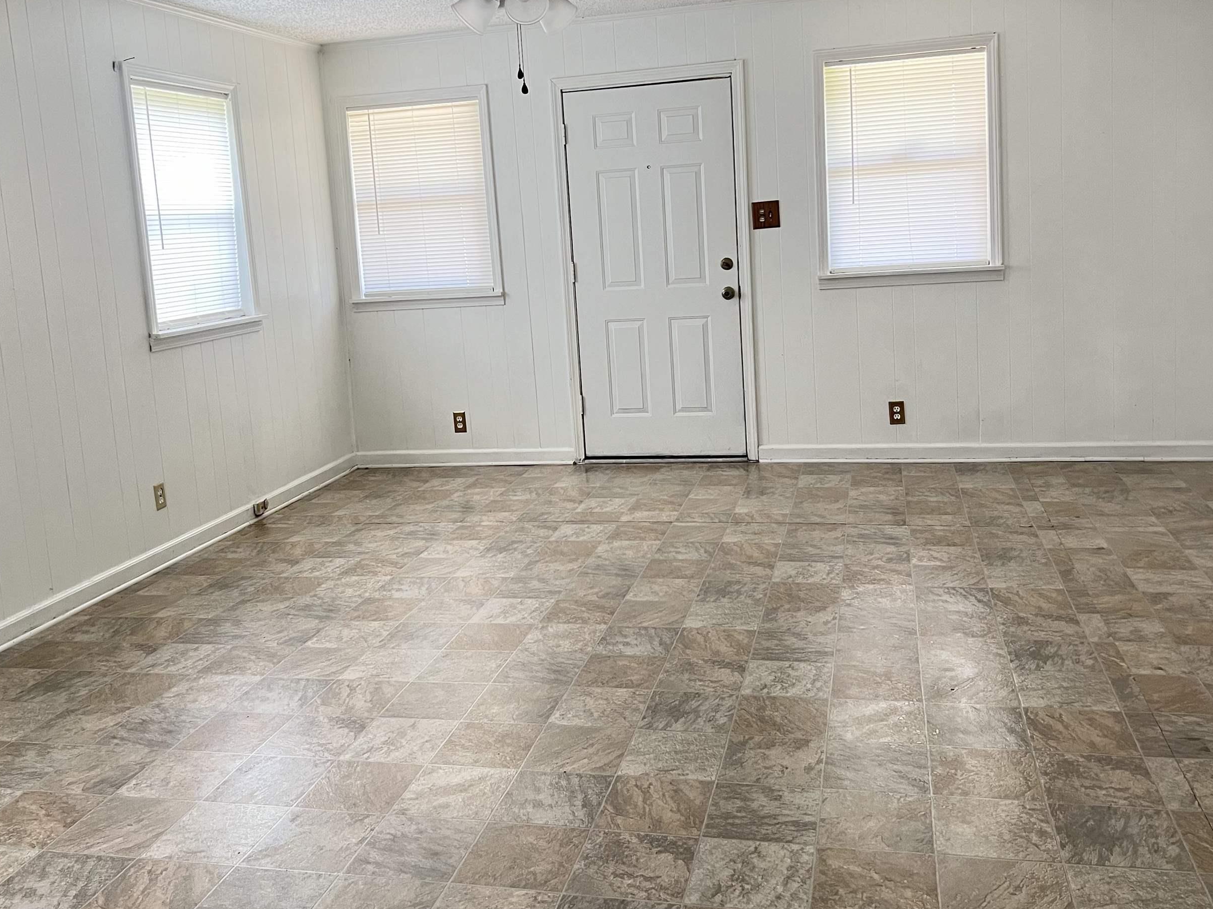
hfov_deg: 55.3
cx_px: 595
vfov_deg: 42.8
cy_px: 371
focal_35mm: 33
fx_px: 1156
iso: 125
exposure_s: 1/84
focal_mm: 5.7
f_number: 1.5
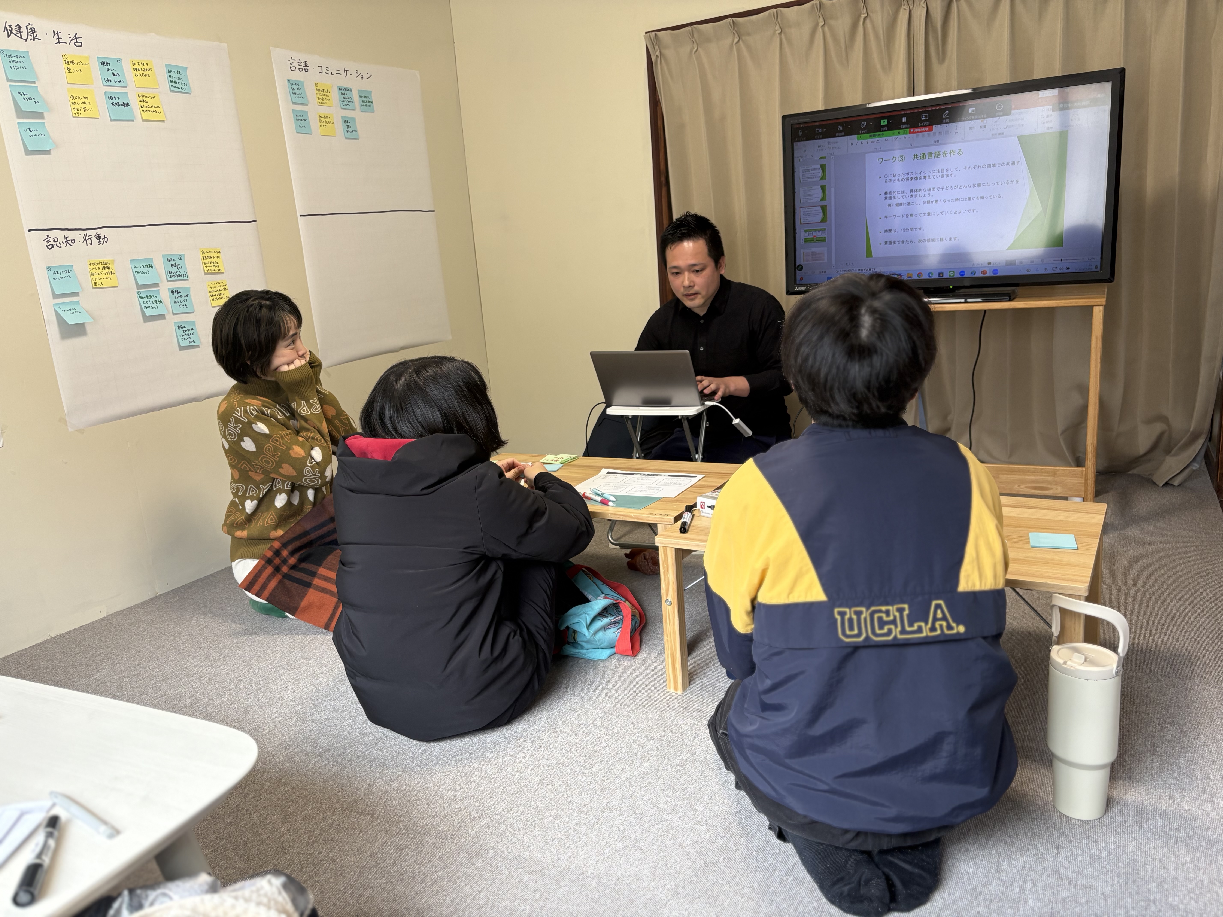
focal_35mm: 26
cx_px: 612
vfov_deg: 53.1
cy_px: 458
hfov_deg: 67.3
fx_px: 919
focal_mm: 5.96
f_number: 1.6
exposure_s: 1/60
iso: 100
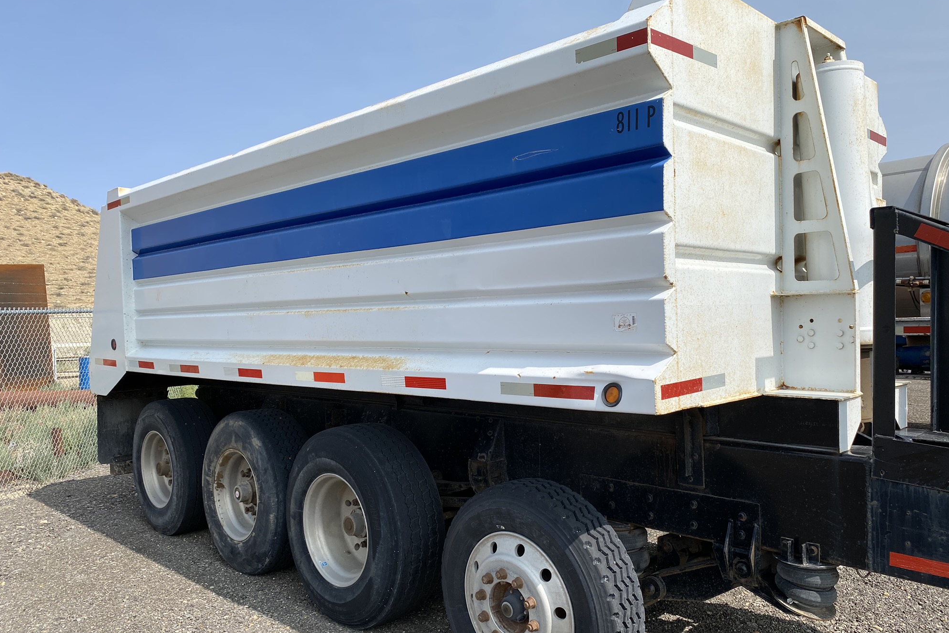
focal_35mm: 28
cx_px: 490
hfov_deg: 65.5
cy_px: 339
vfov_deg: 46.4
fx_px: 738
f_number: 1.8
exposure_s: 1/3040
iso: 32
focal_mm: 4.25
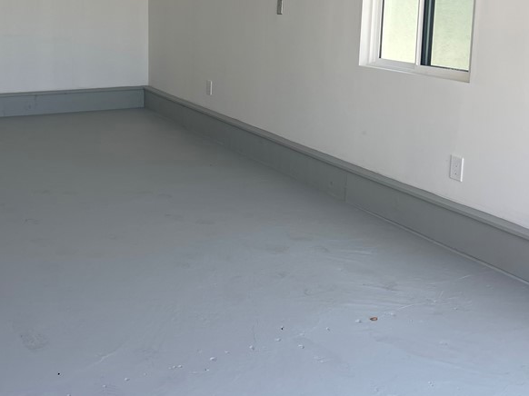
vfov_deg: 32.1
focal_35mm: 44
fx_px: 672
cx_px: 232
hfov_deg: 42.9
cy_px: 87
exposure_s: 1/521
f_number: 1.6
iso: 32
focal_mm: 5.1
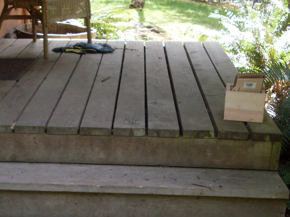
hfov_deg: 28.5
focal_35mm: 68
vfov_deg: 20.8
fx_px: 570
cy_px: 223
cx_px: 114
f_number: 2.8
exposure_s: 1/90
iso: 80
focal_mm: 6.3
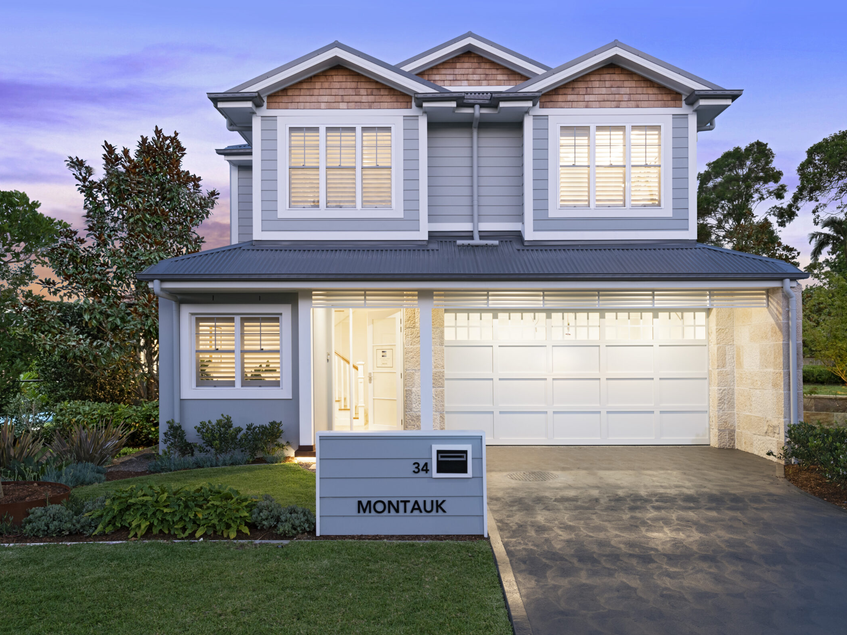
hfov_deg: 63.4
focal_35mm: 28
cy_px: 318
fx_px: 685
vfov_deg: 49.7
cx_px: 441
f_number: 10
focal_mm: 24
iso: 250
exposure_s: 1.3
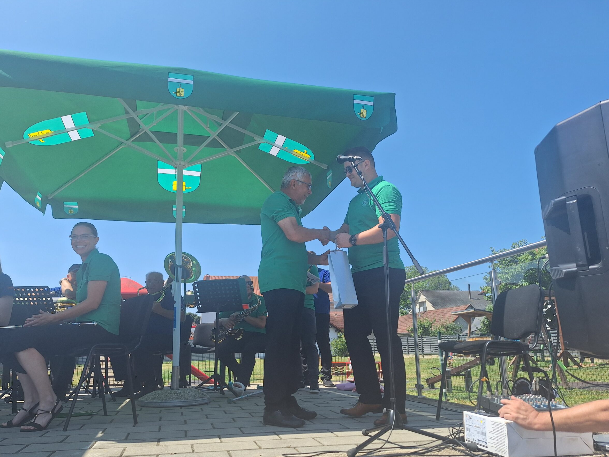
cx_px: 286
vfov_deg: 54.8
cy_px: 246
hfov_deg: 69.3
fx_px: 440
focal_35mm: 25
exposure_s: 1/1859
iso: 40
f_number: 1.8
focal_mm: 5.54
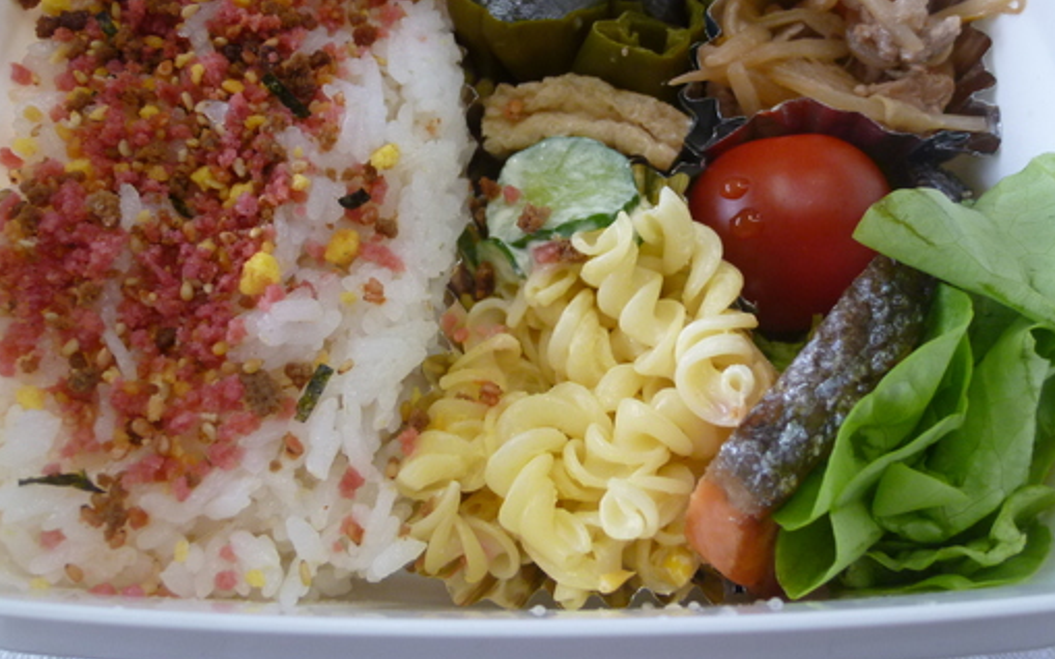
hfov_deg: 59.7
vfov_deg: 39.0
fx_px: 920
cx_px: 531
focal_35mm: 32
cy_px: 222
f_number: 2.2
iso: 125
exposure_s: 1/60
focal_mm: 4.3
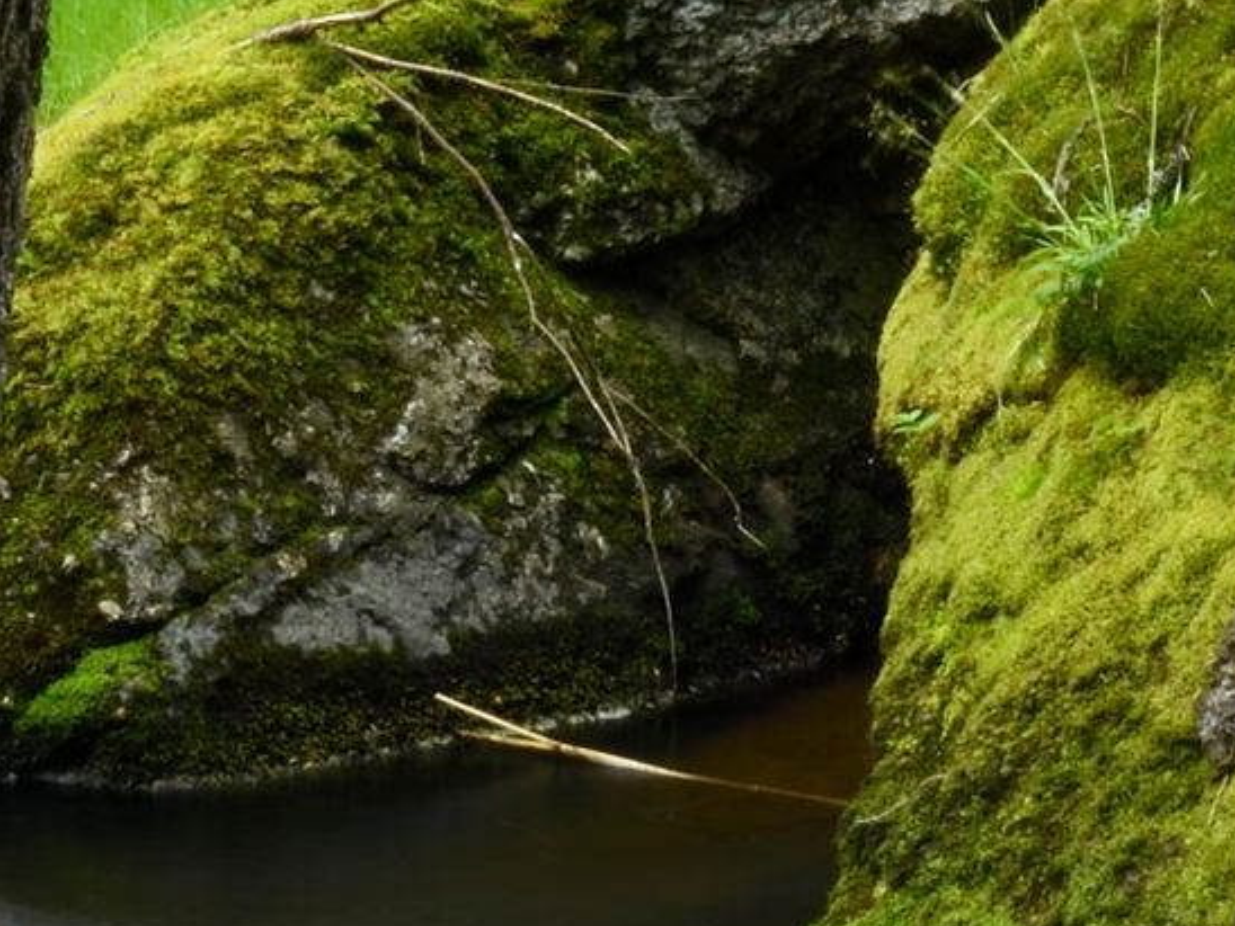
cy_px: 355
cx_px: 1945
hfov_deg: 5.6
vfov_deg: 4.2
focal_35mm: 351
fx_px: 12523
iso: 31
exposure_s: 6
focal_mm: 50
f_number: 16
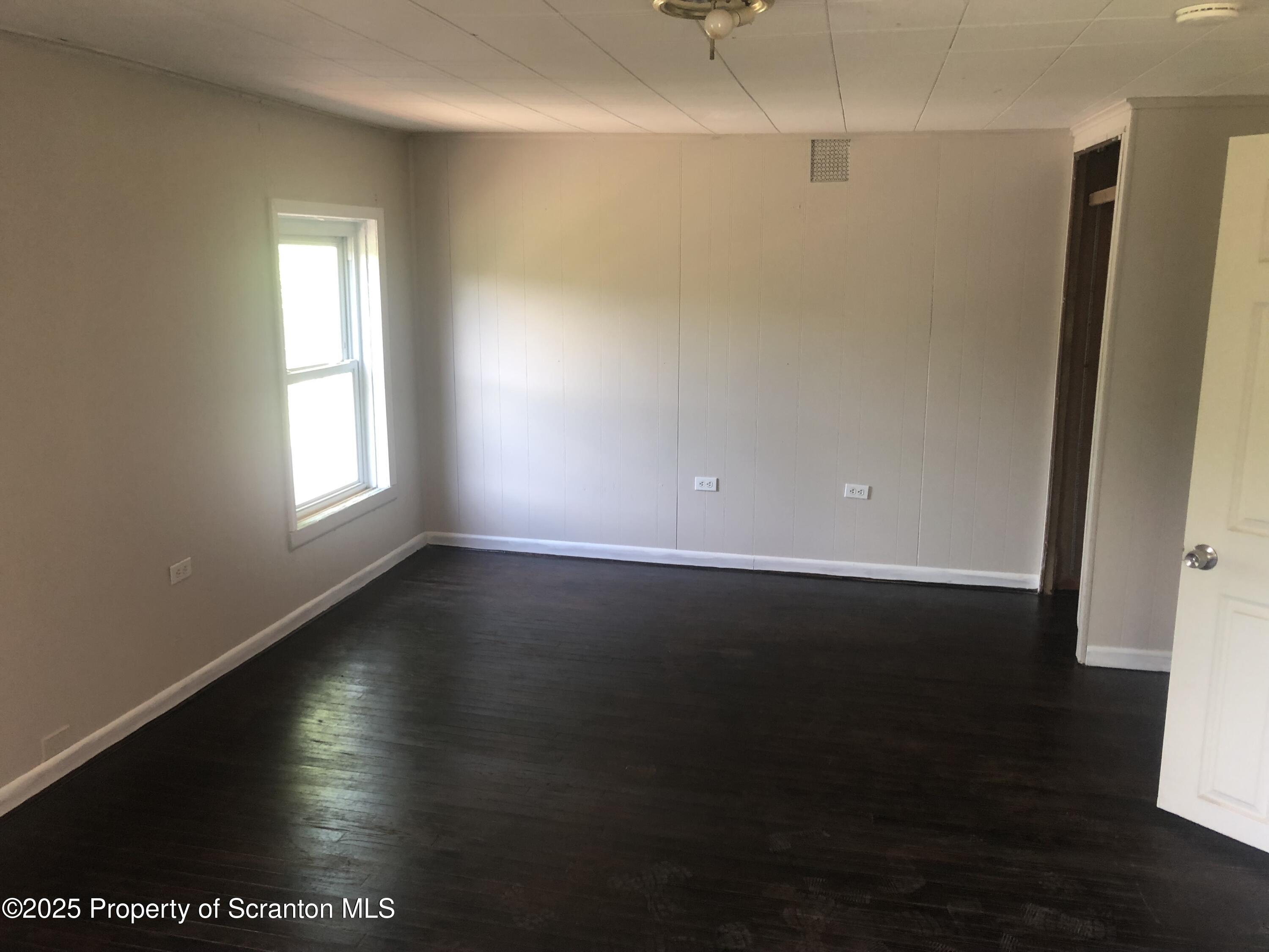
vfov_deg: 49.7
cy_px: 476
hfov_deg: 63.4
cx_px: 634
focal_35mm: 28
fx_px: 1026
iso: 40
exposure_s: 1/24
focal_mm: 3.99
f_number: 1.8
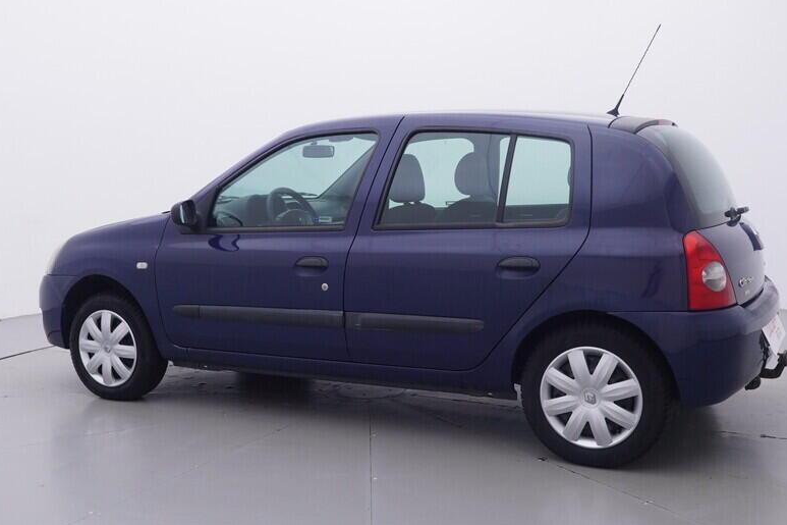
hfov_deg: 46.5
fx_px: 916
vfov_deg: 31.9
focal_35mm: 42
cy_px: 268
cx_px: 370
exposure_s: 1/80
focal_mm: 15
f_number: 5
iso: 200
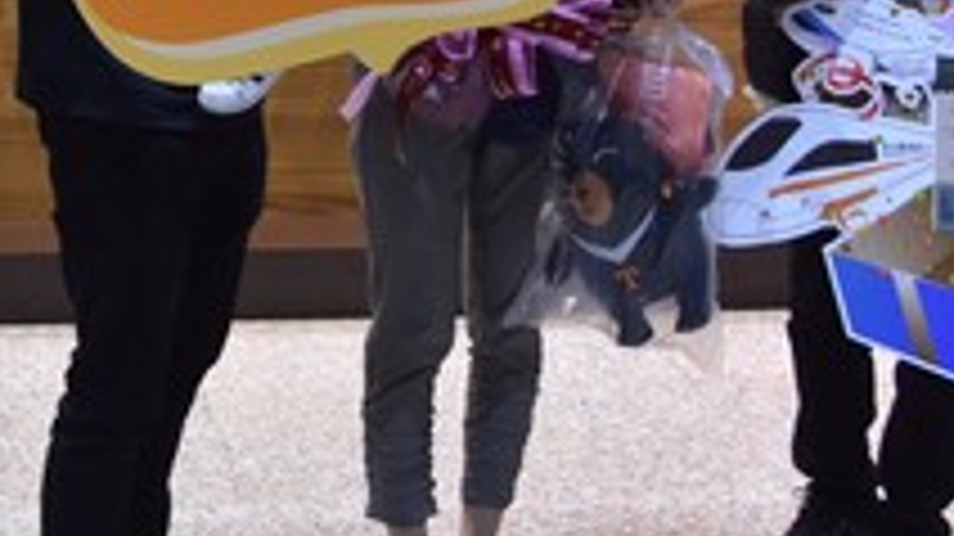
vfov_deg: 12.0
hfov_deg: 21.3
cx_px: 81
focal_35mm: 98
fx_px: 2478
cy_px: -171
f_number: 4
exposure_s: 1/60
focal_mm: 22
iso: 800
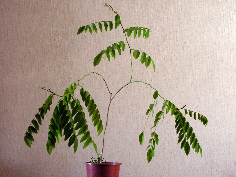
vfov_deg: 28.6
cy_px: 88
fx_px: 348
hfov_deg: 37.5
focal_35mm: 51
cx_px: 118
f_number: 8
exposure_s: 4
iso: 100
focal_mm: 8.6
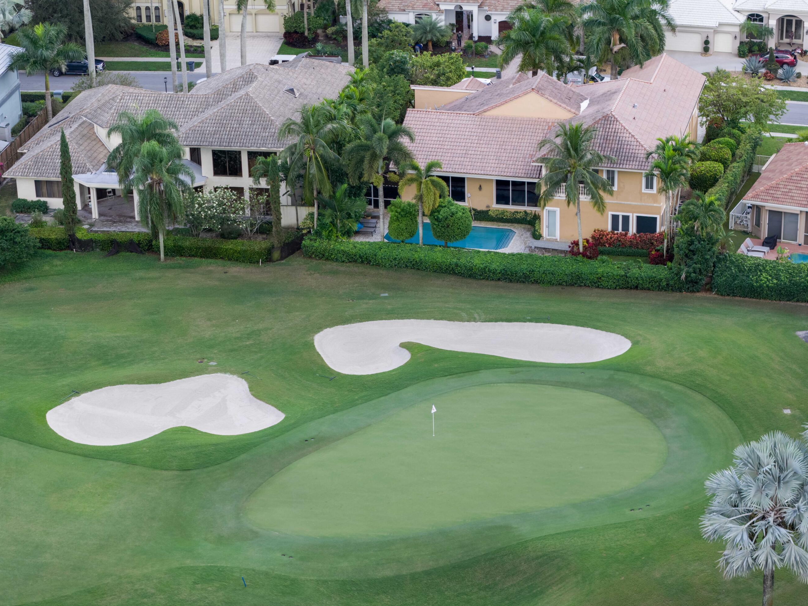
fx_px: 1867
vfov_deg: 18.4
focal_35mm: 80
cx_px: 391
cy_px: 276
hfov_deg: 24.4
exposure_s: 1/240
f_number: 2.8
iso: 100
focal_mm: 19.35
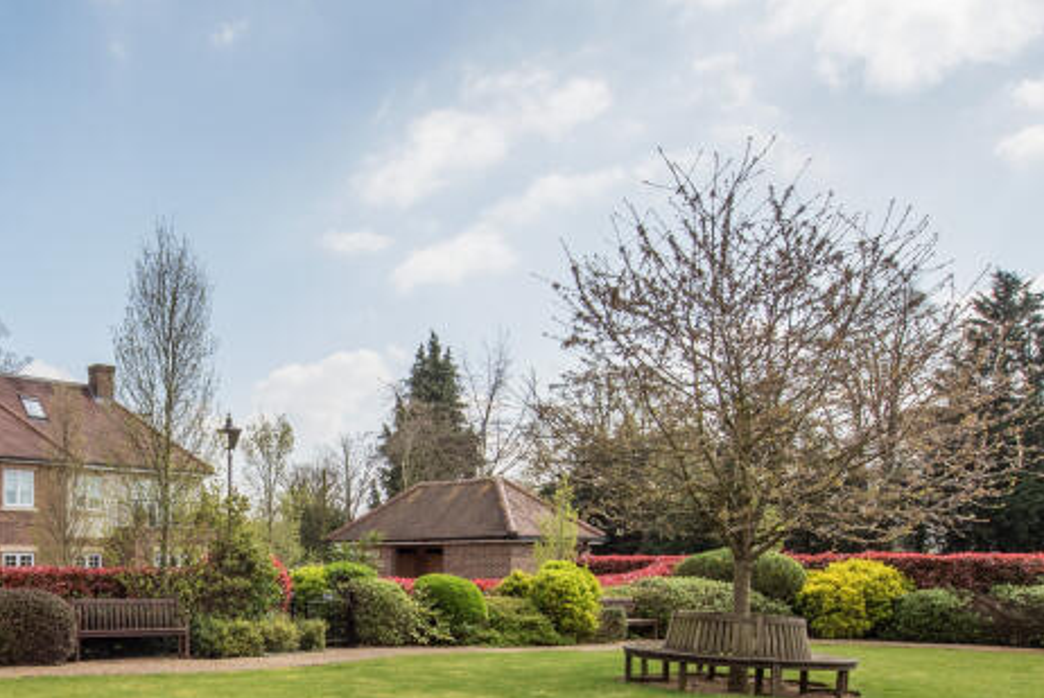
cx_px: 233
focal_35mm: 31
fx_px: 900
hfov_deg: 56.5
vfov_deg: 40.4
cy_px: 572
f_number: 13
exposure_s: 1/640
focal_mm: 14
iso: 400
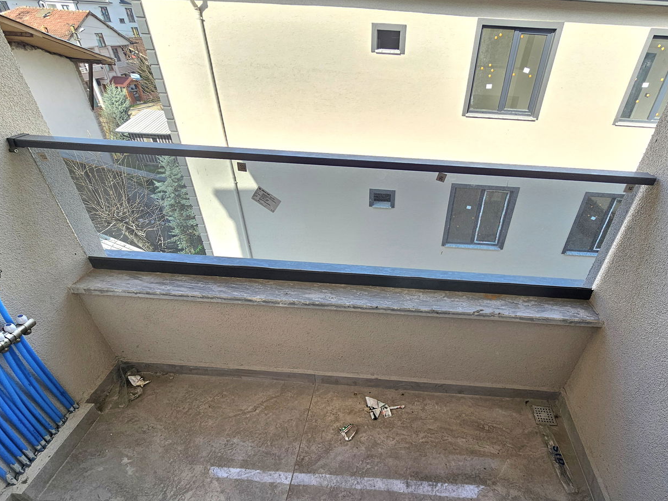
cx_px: 387
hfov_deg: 90.3
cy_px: 287
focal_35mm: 17
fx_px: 328
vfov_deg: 74.3
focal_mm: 2.2
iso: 50
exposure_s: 1/357
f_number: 2.2
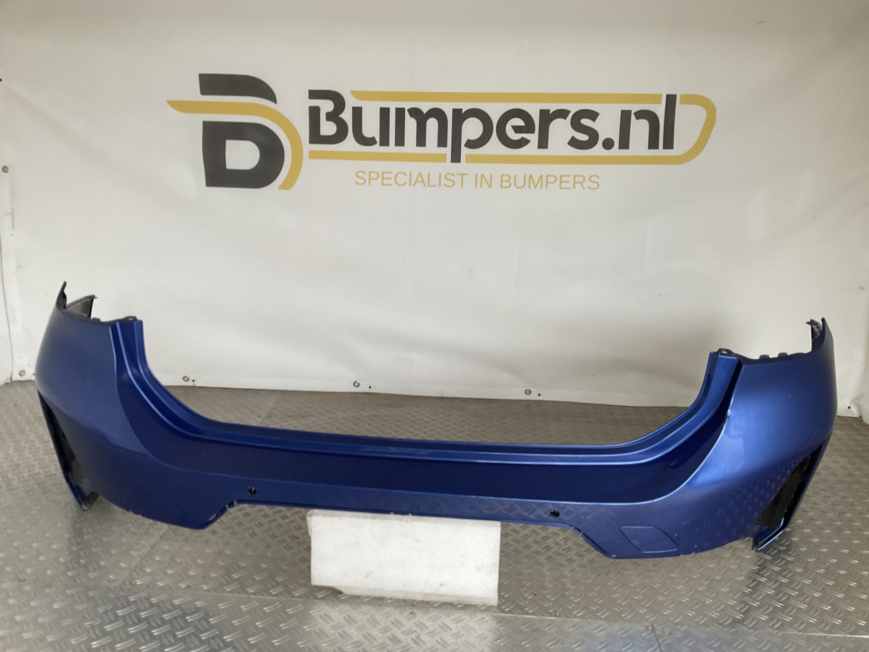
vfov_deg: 48.2
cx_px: 434
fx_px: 728
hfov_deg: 61.7
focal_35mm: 29
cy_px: 326
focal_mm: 3
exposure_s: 1/100
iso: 64
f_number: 1.8
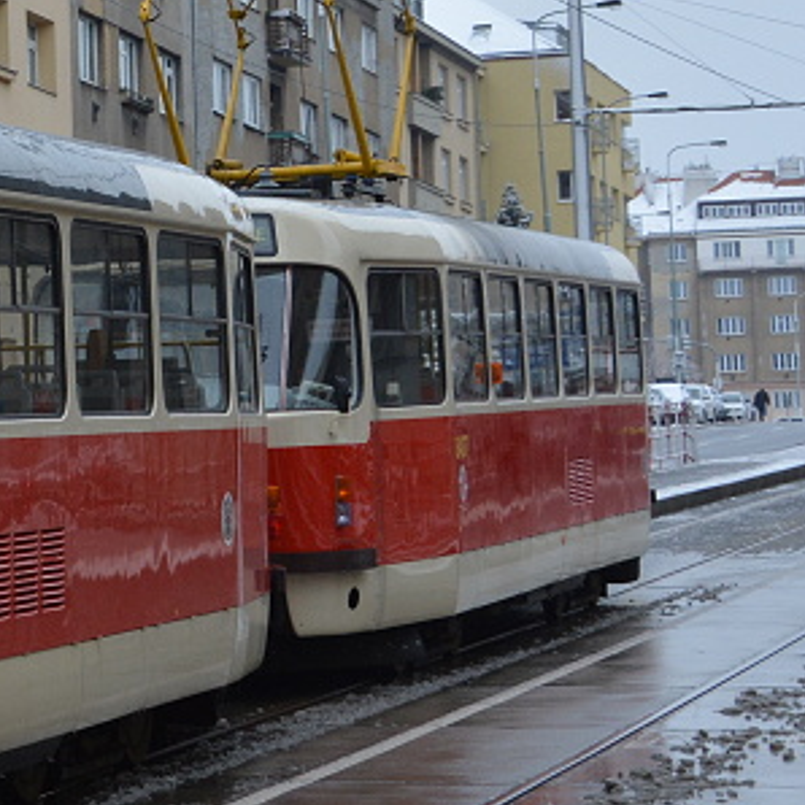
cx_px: -502
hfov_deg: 10.8
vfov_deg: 11.3
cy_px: 200
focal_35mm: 154
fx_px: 4052
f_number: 8
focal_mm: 30
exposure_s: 1/500
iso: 400
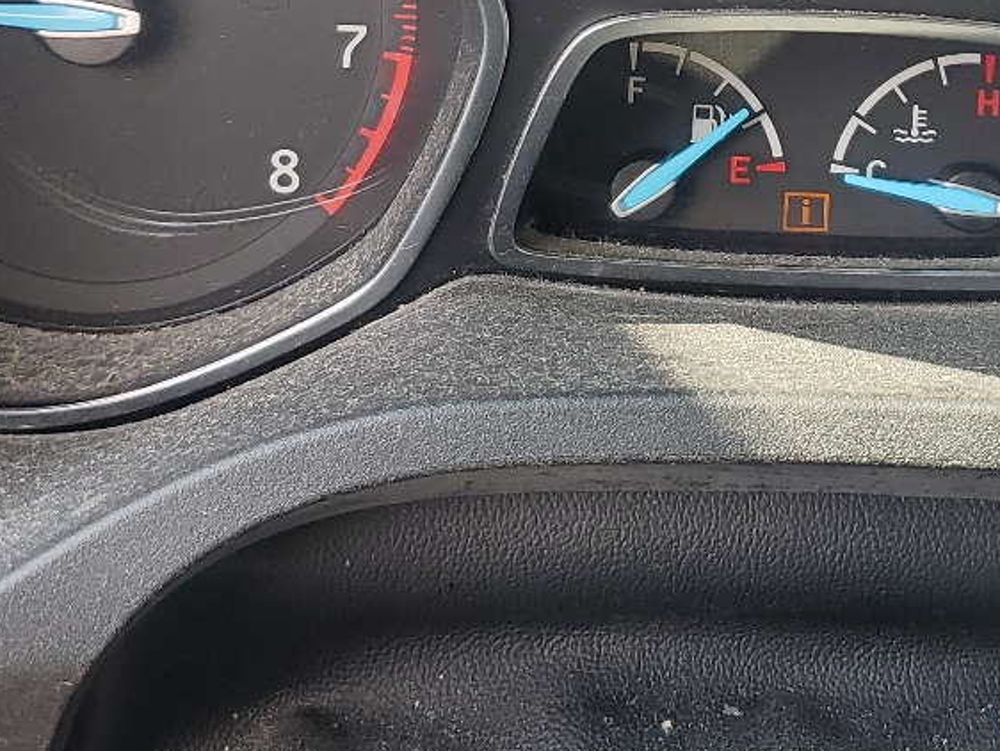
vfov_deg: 19.3
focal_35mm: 74
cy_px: -20
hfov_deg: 26.0
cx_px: 762
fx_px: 2139
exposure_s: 1/345
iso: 50
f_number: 1.5
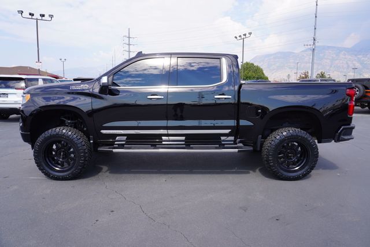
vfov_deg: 53.2
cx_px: 185
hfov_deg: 73.7
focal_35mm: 24
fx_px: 247
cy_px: 124
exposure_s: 1/125
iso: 100
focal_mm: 16
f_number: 9
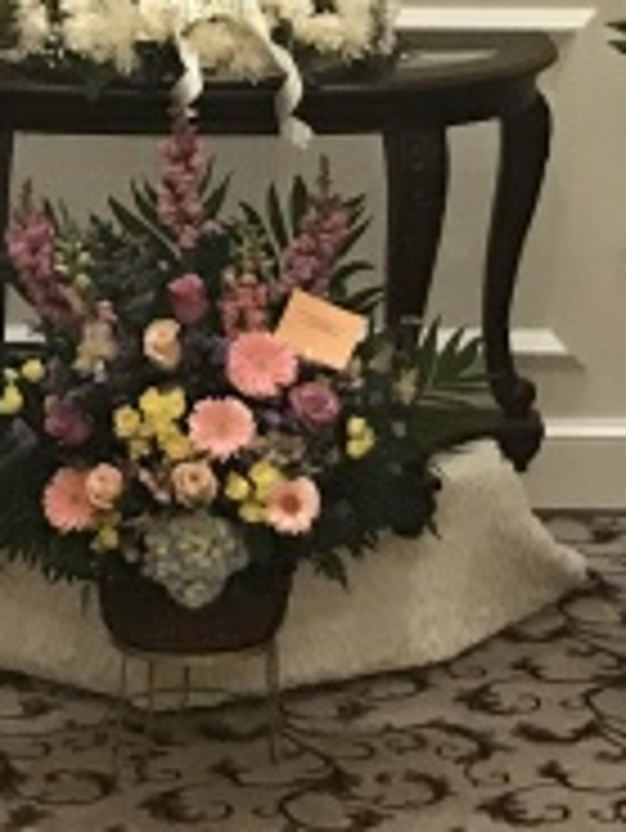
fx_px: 3733
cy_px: -13
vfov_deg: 12.6
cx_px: 257
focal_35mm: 155
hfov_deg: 9.6
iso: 64
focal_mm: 3.99
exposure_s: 1/15
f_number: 1.8
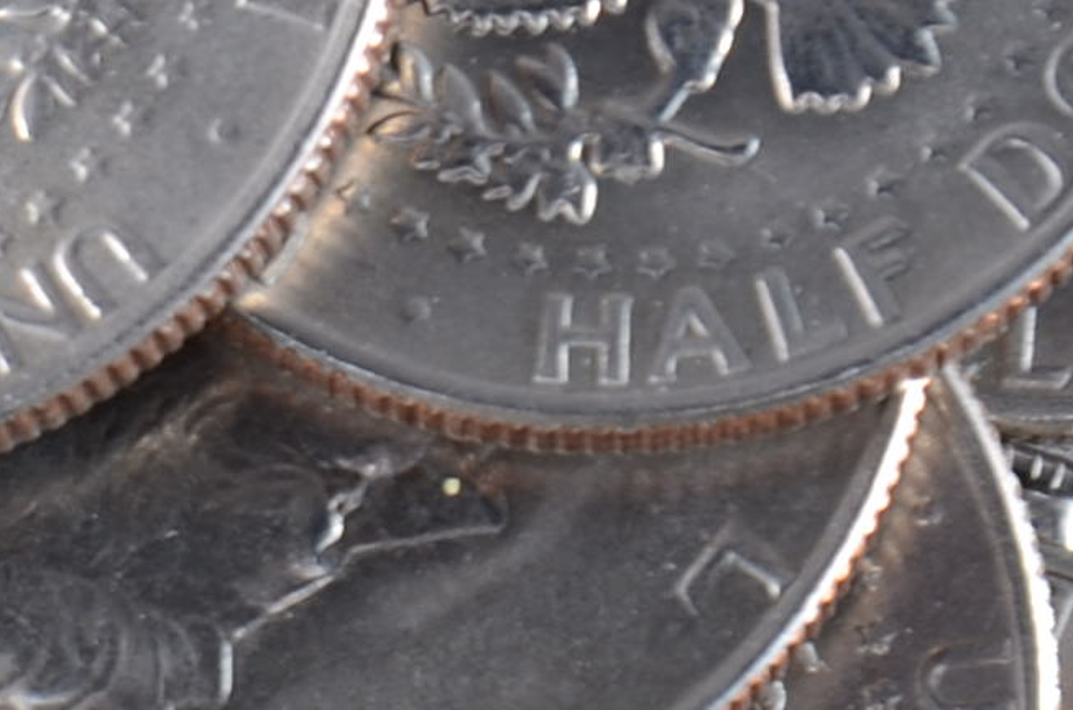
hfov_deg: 2.3
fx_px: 26517
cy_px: 421
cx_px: -112
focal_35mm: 892
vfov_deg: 1.5
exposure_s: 1/160
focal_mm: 105
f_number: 8
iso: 100
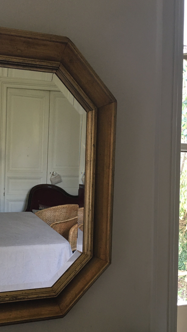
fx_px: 361
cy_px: 206
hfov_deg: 28.8
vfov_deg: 49.0
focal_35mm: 41
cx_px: 59
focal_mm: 4.15
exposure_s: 1/30
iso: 100
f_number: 2.2
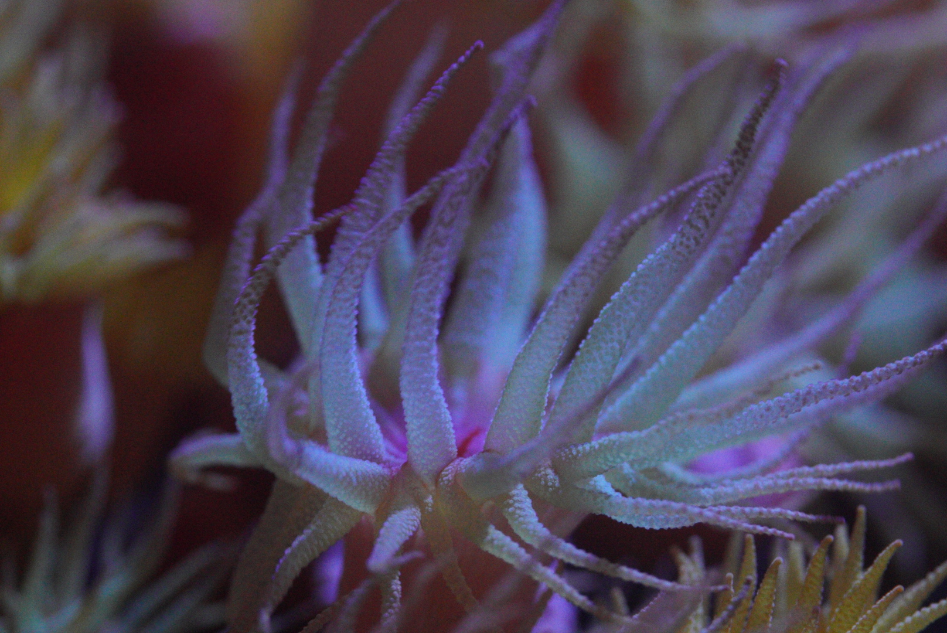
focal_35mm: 135
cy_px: 316
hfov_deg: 15.2
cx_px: 474
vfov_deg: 10.2
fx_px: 3554
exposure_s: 1/40
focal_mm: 90
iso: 6400
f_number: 7.1
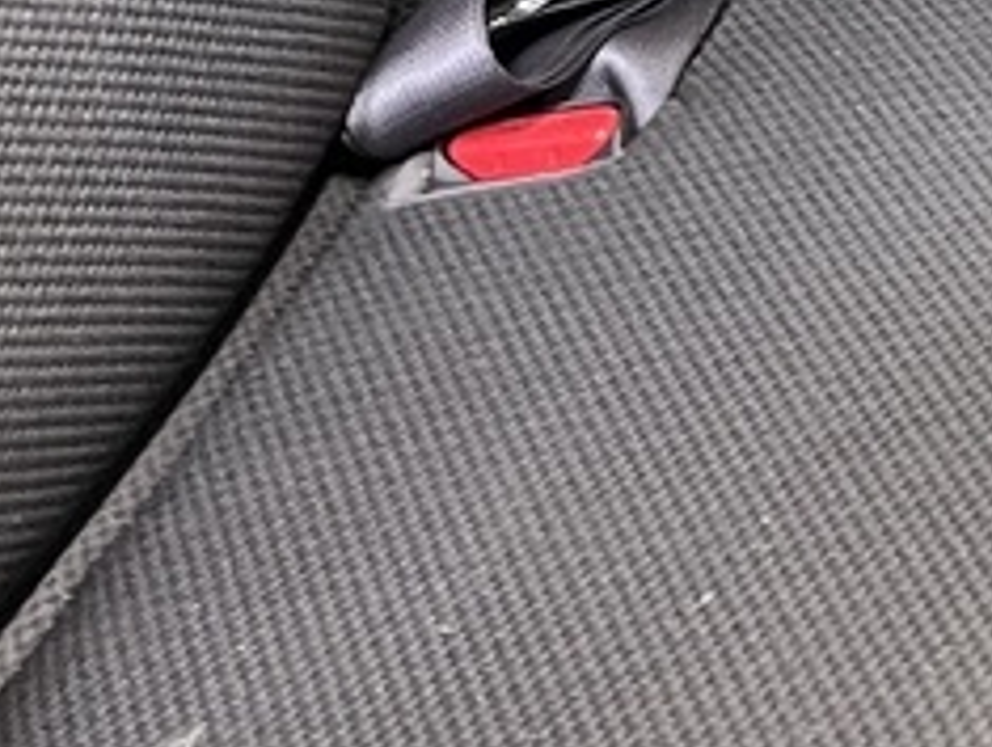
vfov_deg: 8.4
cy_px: -1135
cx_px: 2229
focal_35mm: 159
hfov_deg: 10.9
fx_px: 4563
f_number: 1.6
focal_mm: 5.1
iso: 200
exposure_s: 1/50
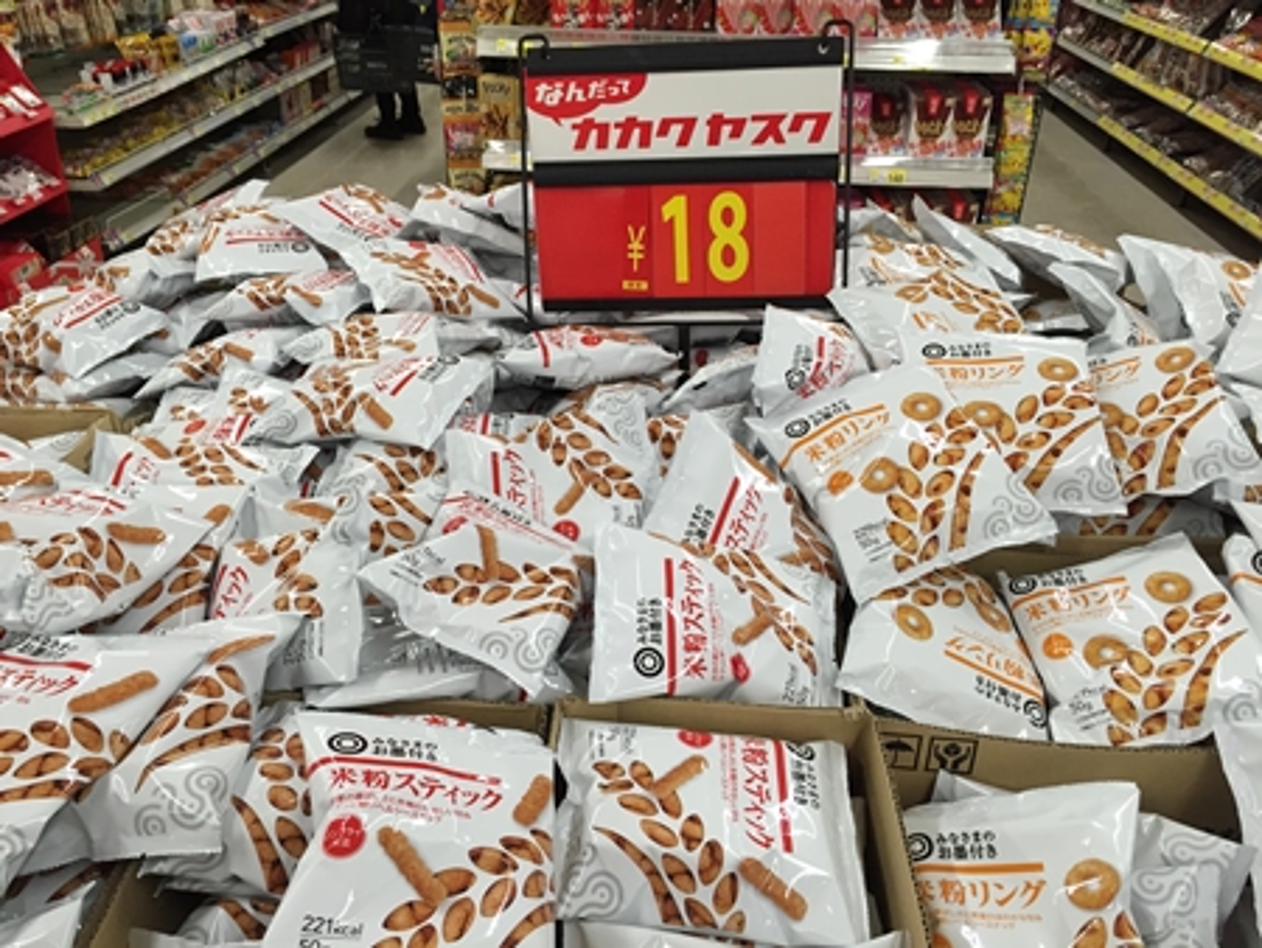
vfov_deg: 48.3
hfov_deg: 61.6
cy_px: 474
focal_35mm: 29
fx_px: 1058
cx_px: 631
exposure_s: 1/30
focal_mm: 4.15
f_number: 2.2
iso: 50
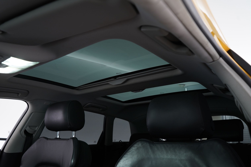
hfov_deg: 65.5
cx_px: 126
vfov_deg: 46.4
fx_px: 195
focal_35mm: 28
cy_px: 84
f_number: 5
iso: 800
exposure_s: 1/10
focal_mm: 28
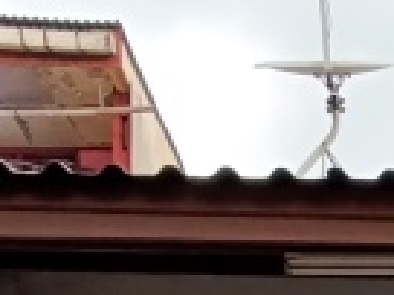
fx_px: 820
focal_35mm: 72
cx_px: 468
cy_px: 552
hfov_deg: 24.6
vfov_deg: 16.6
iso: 400
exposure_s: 1/50
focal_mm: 1.65
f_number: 2.2
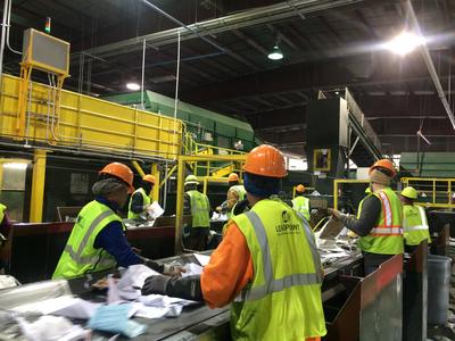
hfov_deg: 61.7
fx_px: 381
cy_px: 170
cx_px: 228
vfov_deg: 48.2
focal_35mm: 29
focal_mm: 4.15
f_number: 2.2
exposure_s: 1/30
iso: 160
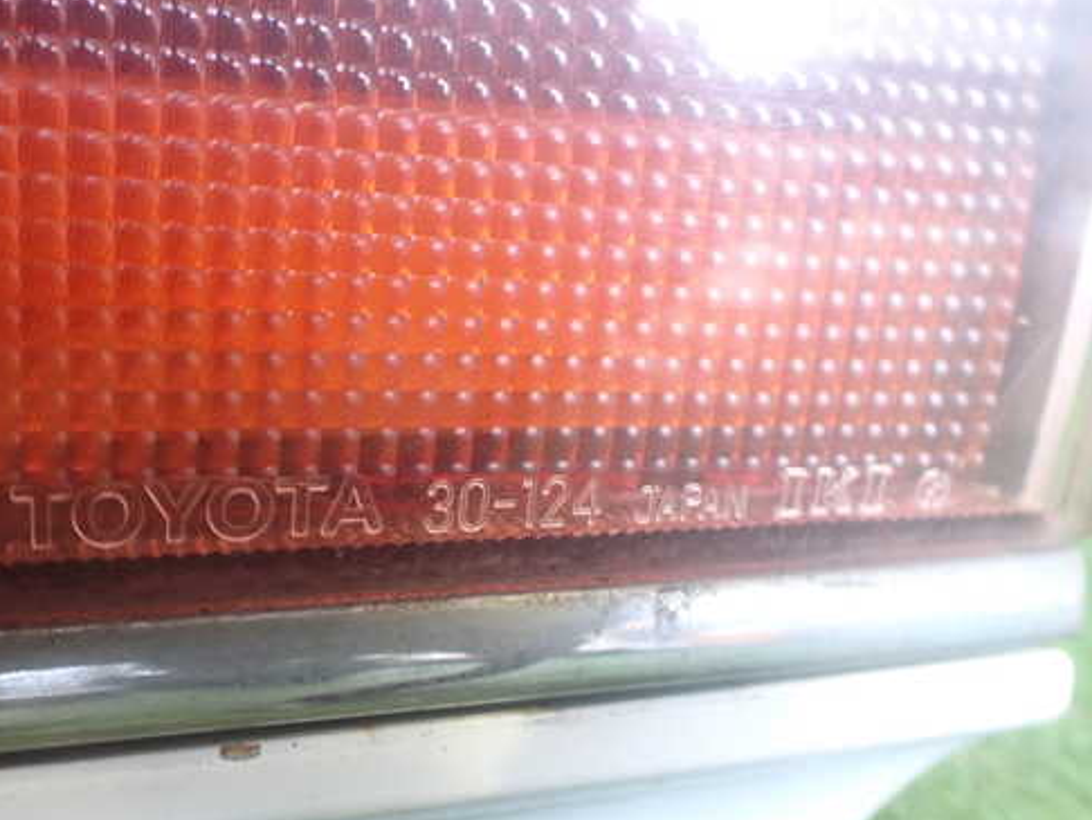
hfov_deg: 49.8
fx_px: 1168
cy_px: 434
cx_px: 438
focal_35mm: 37
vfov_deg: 38.7
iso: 800
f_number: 2.3
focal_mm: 5.4
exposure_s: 1/50
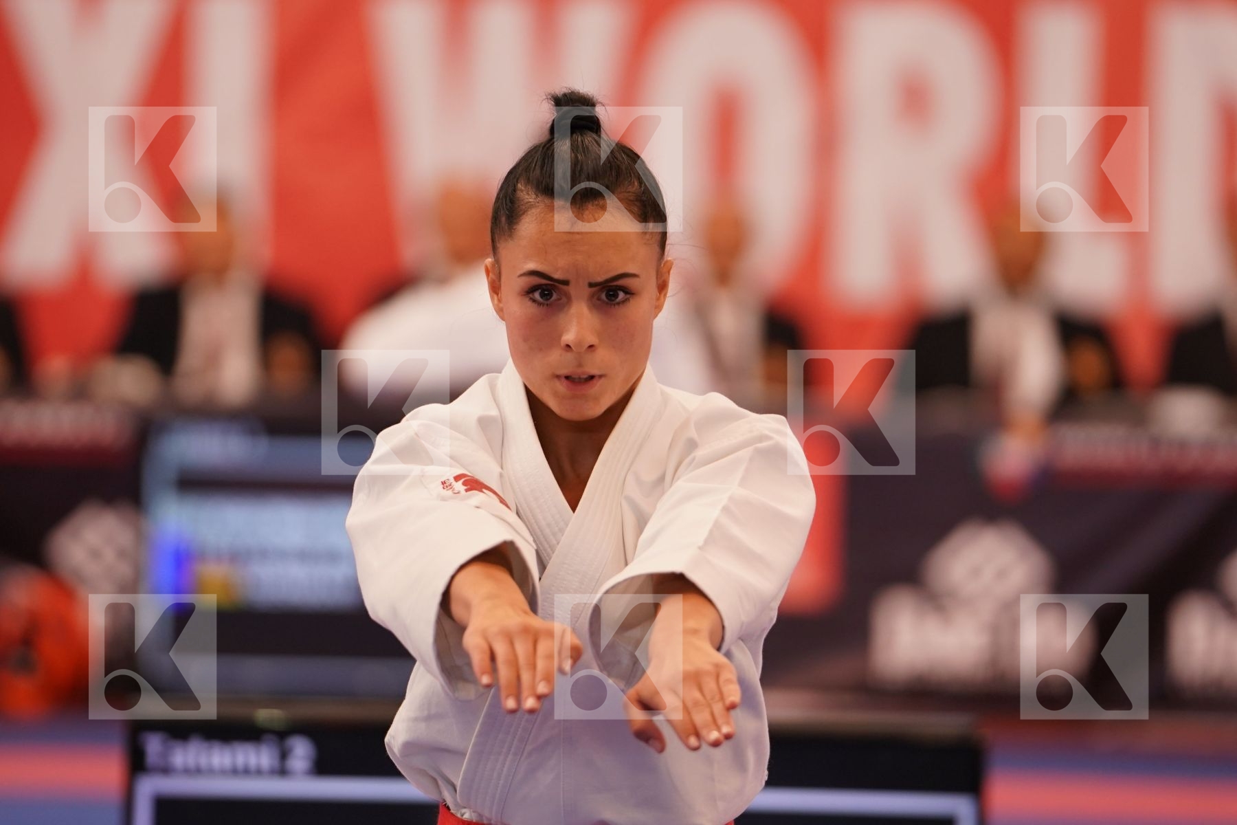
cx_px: 618
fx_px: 10204
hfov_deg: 6.9
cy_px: 412
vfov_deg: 4.6
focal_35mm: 297
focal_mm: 198
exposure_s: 1/500
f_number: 2.8
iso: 640
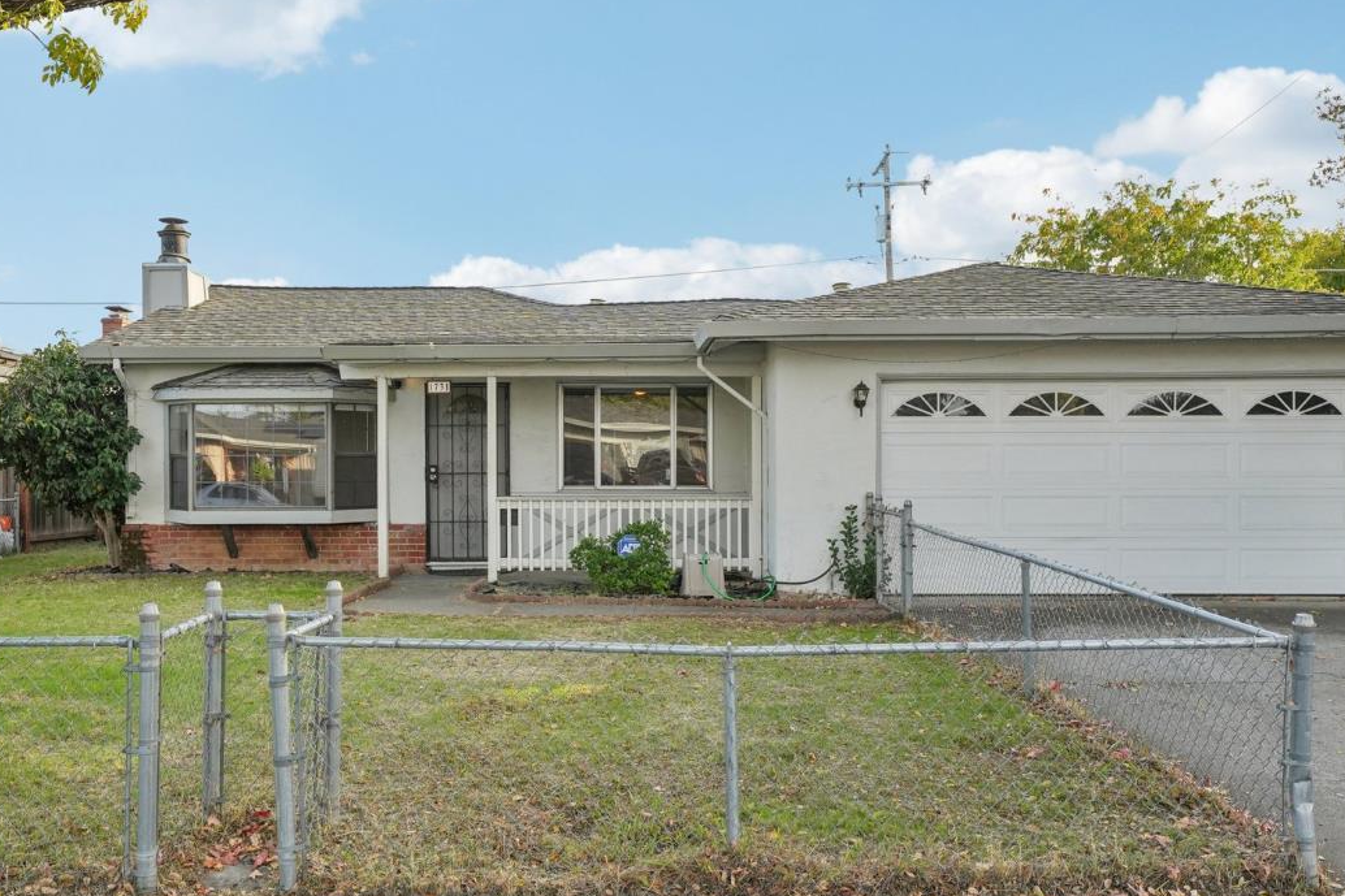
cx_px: 646
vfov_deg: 44.9
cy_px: 413
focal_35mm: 29
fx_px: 1083
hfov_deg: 63.6
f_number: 8
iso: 640
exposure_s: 1/400
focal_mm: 20
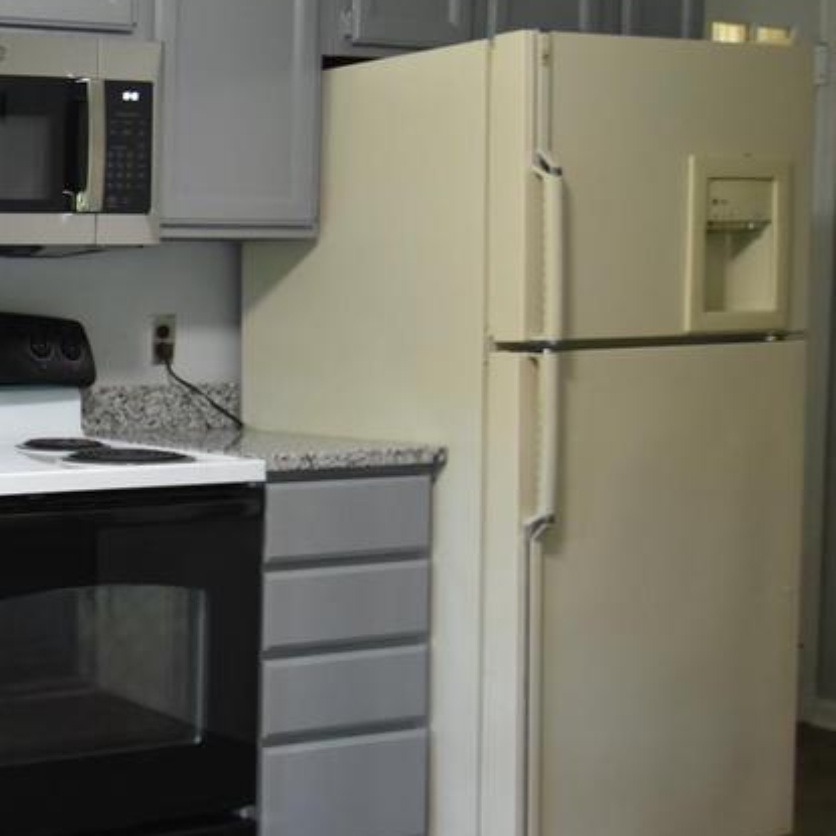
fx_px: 1694
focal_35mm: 62
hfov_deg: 23.6
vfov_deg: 27.7
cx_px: -324
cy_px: 425
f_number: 3.2
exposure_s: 1/60
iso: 800
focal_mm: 14
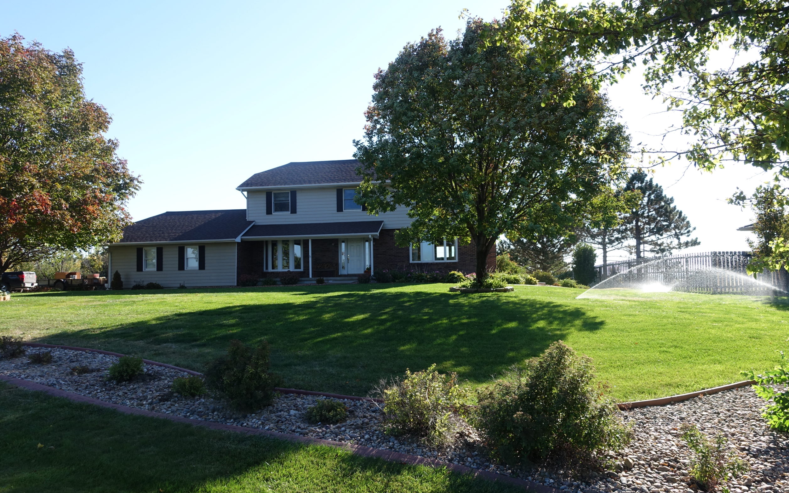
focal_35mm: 25
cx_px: 403
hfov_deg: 72.5
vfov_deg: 49.3
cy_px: 254
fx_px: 538
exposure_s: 1/200
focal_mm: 8.8
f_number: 5.6
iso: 125
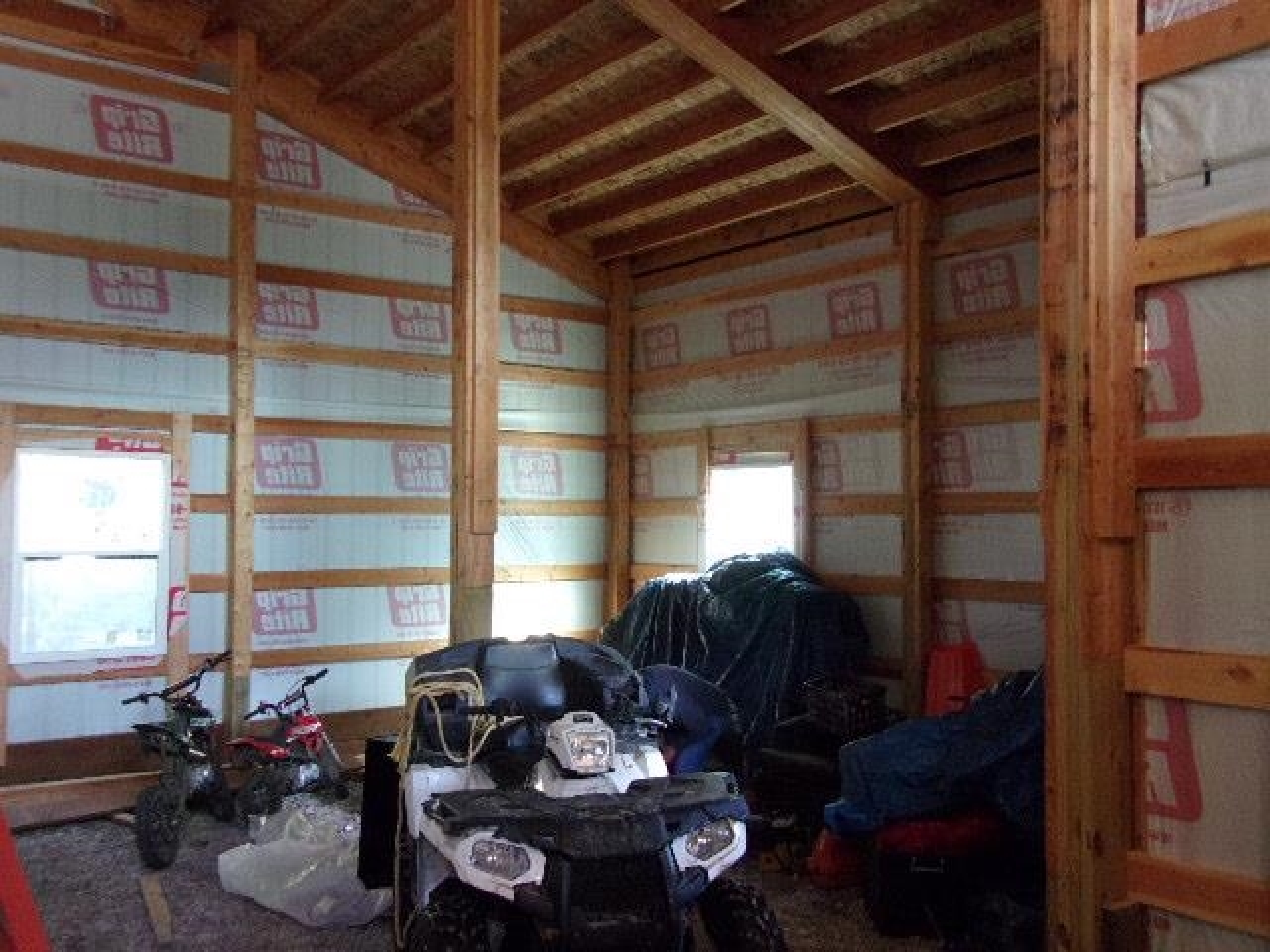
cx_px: 635
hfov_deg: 54.0
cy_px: 476
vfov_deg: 41.8
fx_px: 1247
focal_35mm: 34
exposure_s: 1/17
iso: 400
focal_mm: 6.1
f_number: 3.3
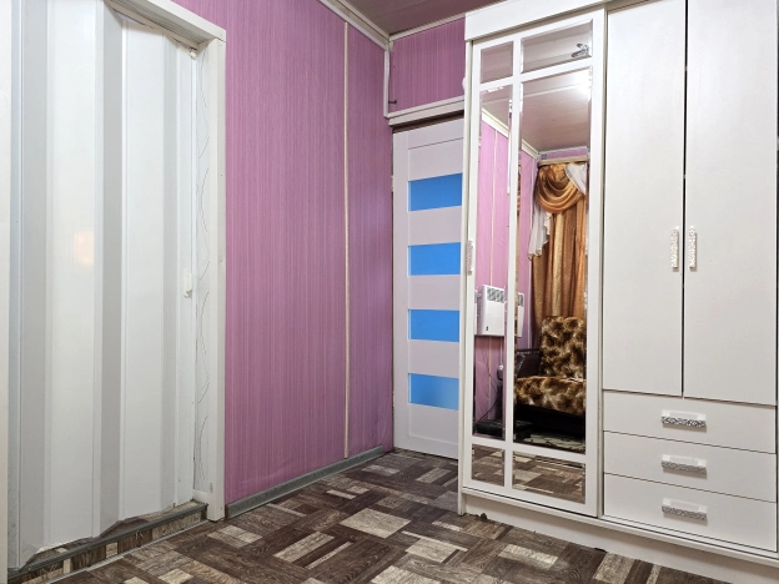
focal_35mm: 23
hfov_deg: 73.9
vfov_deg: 58.9
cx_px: 390
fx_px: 518
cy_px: 292
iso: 640
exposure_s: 1/120
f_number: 1.7
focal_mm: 6.3
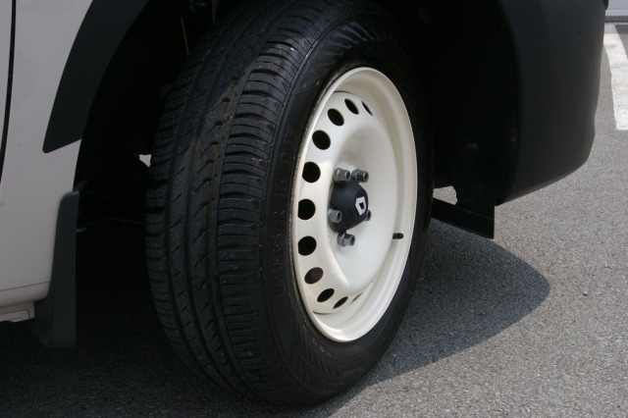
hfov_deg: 37.9
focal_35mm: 52
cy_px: 209
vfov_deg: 25.7
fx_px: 915
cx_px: 314
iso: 200
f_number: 11
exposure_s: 1/125
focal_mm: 35
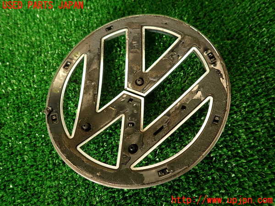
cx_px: 138
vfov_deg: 54.9
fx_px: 199
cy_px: 103
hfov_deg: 69.4
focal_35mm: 25
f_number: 2
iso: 100
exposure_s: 1/60
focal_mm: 4.5
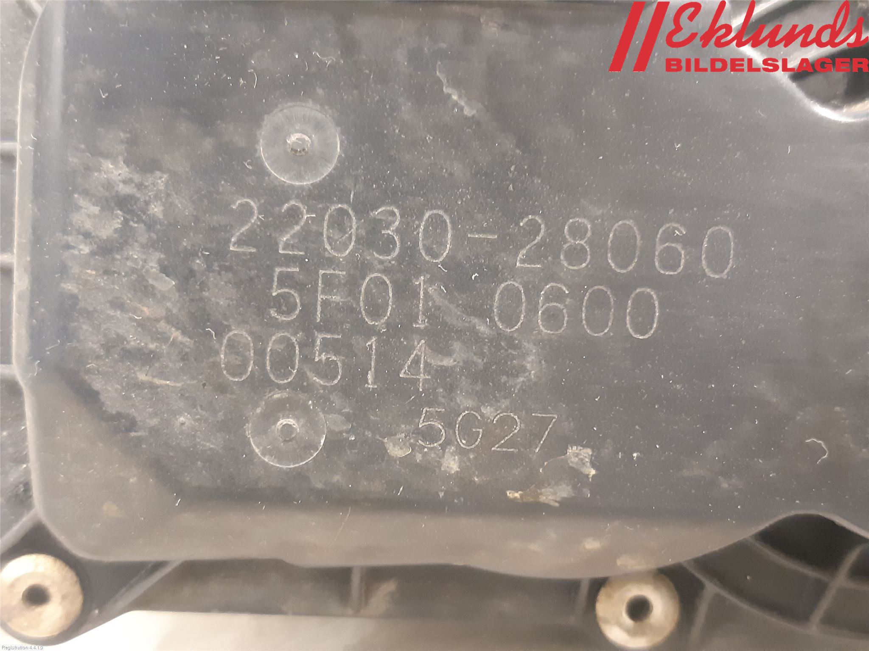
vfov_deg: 53.1
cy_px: 326
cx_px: 434
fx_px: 653
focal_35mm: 26
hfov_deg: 67.3
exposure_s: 1/20
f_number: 1.7
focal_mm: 3.93
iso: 640
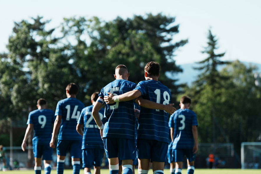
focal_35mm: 169
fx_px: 1225
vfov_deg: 8.1
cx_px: 137
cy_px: 98
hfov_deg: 12.2
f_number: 2.8
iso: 100
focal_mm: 125
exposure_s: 1/1250
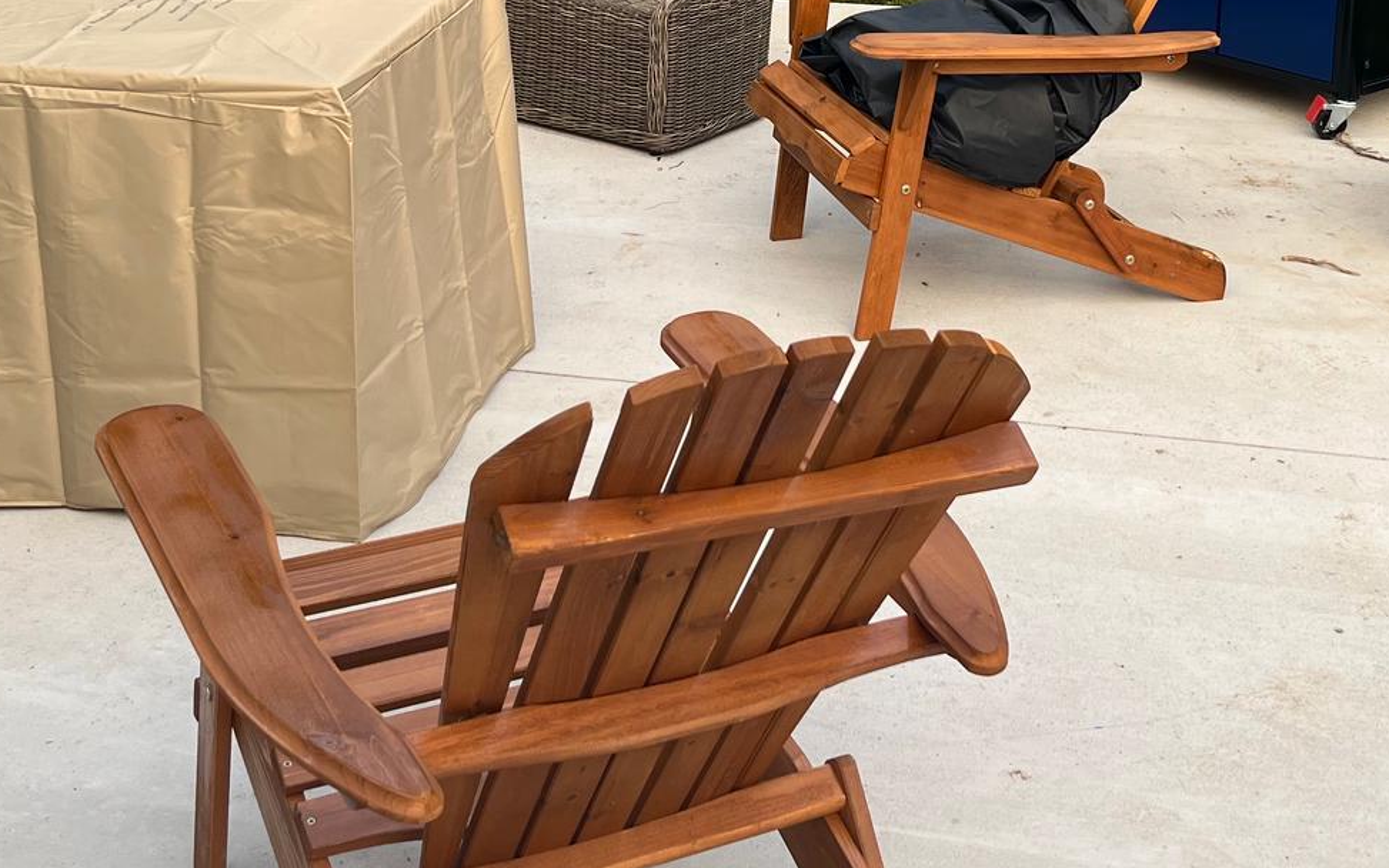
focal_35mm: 58
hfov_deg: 35.1
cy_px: -69
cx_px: 781
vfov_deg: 21.3
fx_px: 2195
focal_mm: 5.1
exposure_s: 1/269
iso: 40
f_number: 1.6
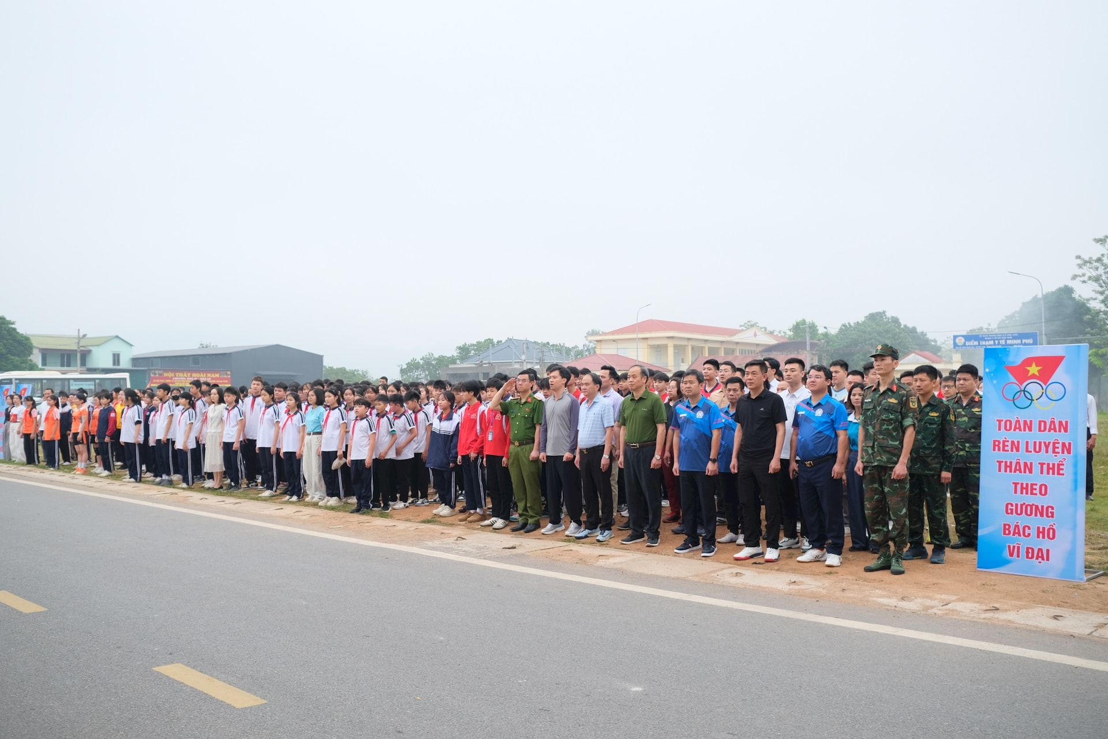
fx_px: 1077
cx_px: 554
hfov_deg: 54.4
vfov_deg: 37.9
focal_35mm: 35
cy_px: 370
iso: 320
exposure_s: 1/140
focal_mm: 23
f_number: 3.2
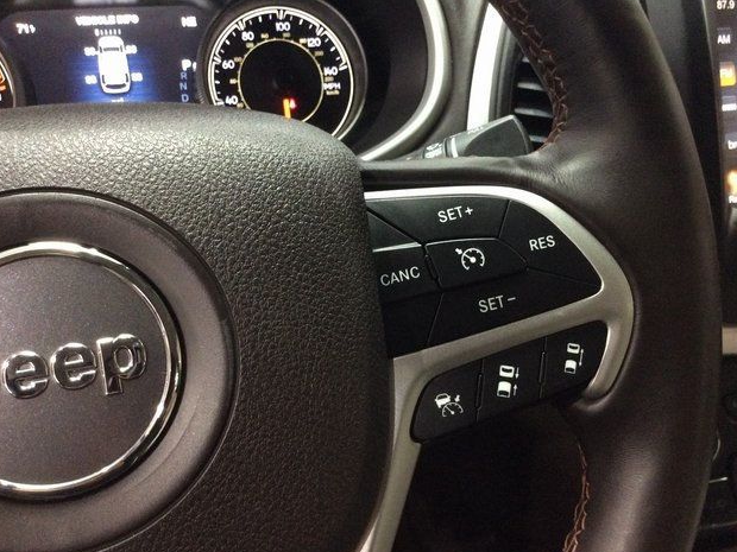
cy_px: 283
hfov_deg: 55.3
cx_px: 377
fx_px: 703
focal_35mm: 33
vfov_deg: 42.9
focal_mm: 3.3
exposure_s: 1/17
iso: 250
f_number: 2.4
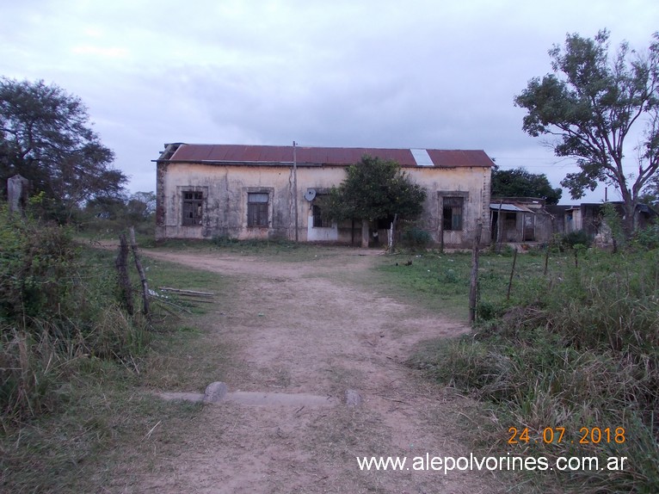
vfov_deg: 49.7
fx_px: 533
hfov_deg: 63.5
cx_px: 330
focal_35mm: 28
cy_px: 247
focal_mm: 4
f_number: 2.7
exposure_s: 1/100
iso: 80
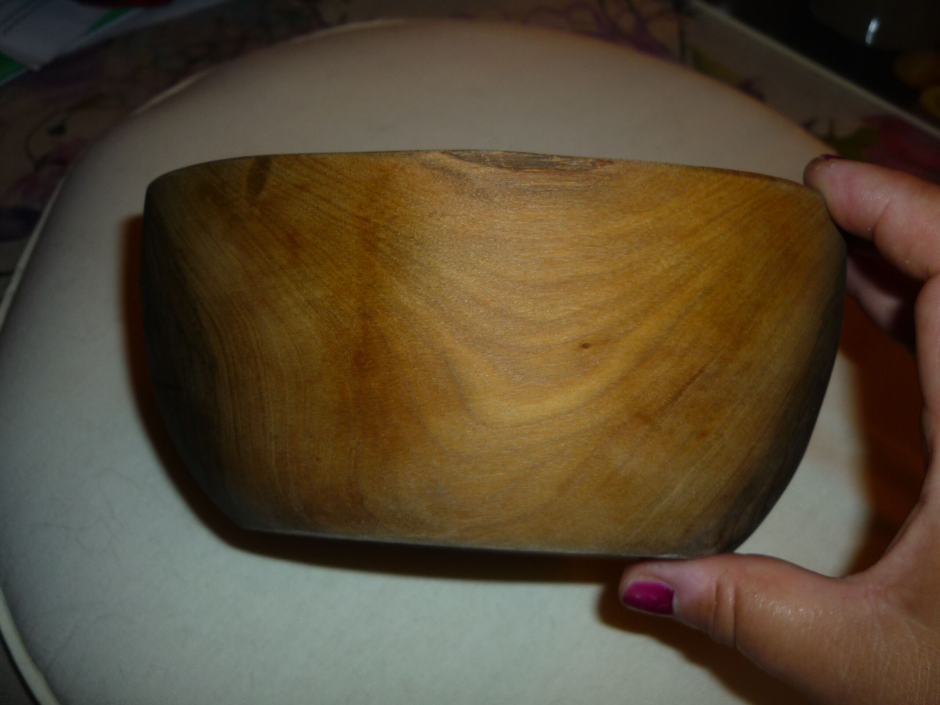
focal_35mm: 33
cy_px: 352
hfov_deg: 55.4
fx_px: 896
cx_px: 470
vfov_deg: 42.9
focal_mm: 5.5
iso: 100
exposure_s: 1/30
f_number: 2.8
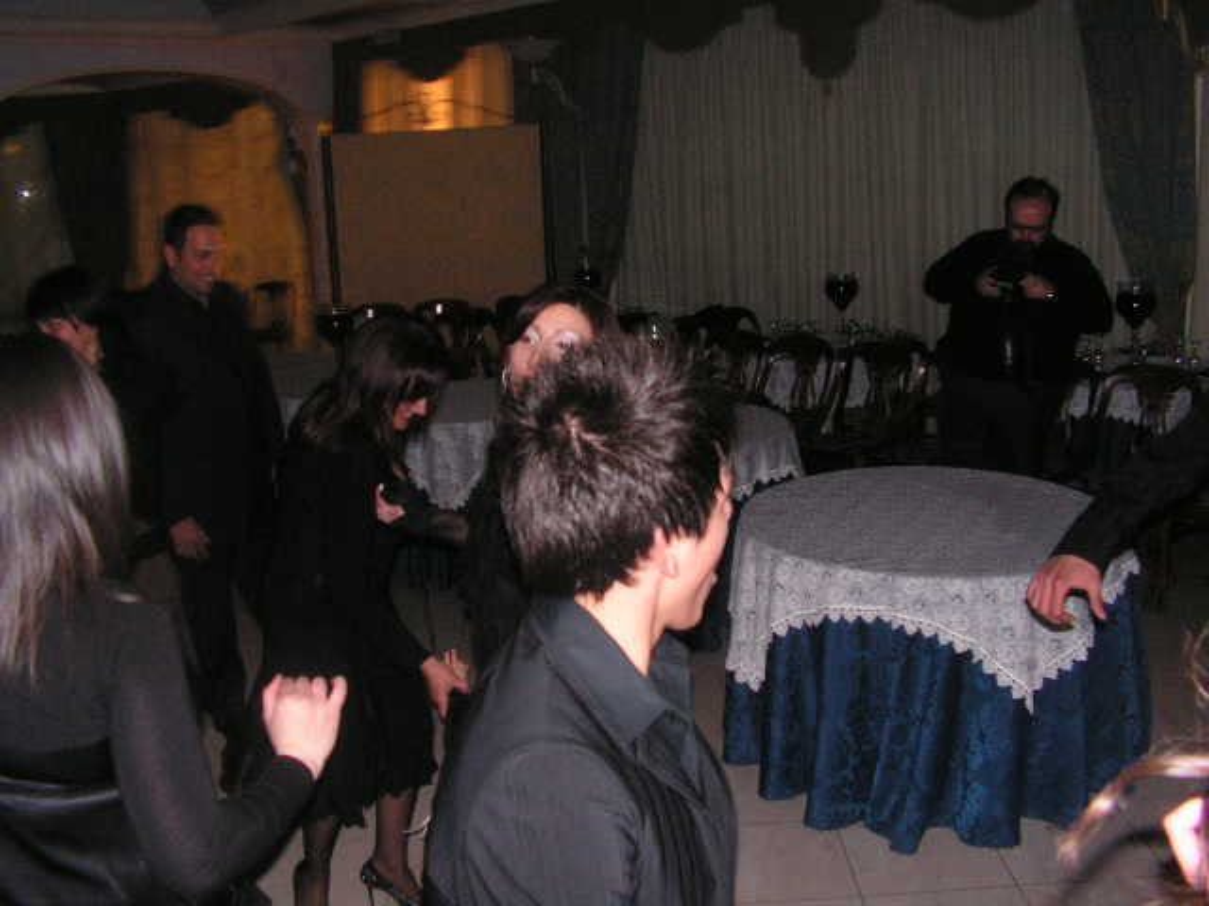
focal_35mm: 36
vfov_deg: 39.7
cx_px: 604
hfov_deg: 51.4
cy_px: 453
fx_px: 1257
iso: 200
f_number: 3.2
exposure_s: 1/40
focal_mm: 6
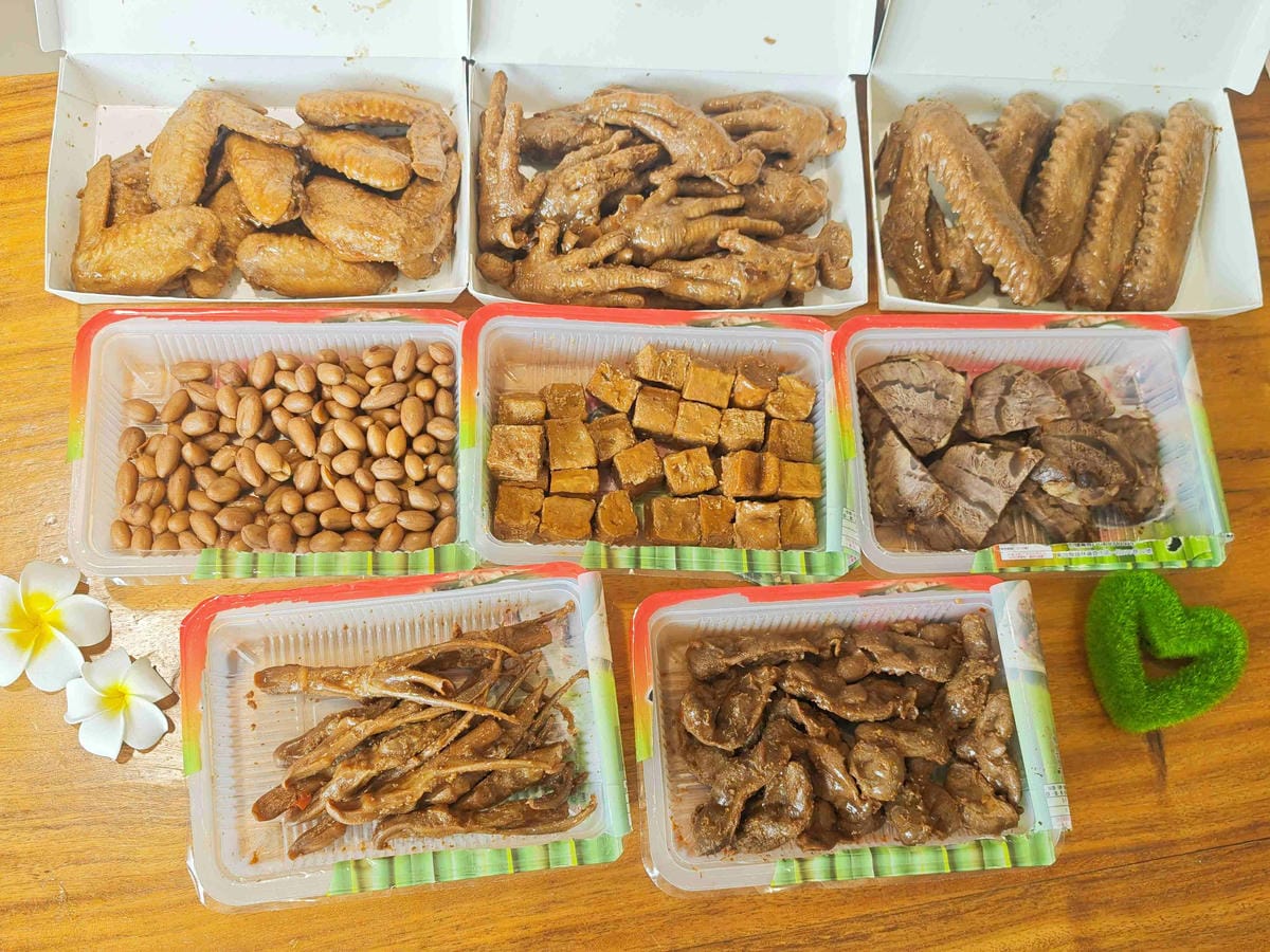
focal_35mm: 37
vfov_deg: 38.7
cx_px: 635
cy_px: 476
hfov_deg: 50.1
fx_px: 1357
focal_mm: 8.72
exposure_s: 1/120
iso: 140
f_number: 2
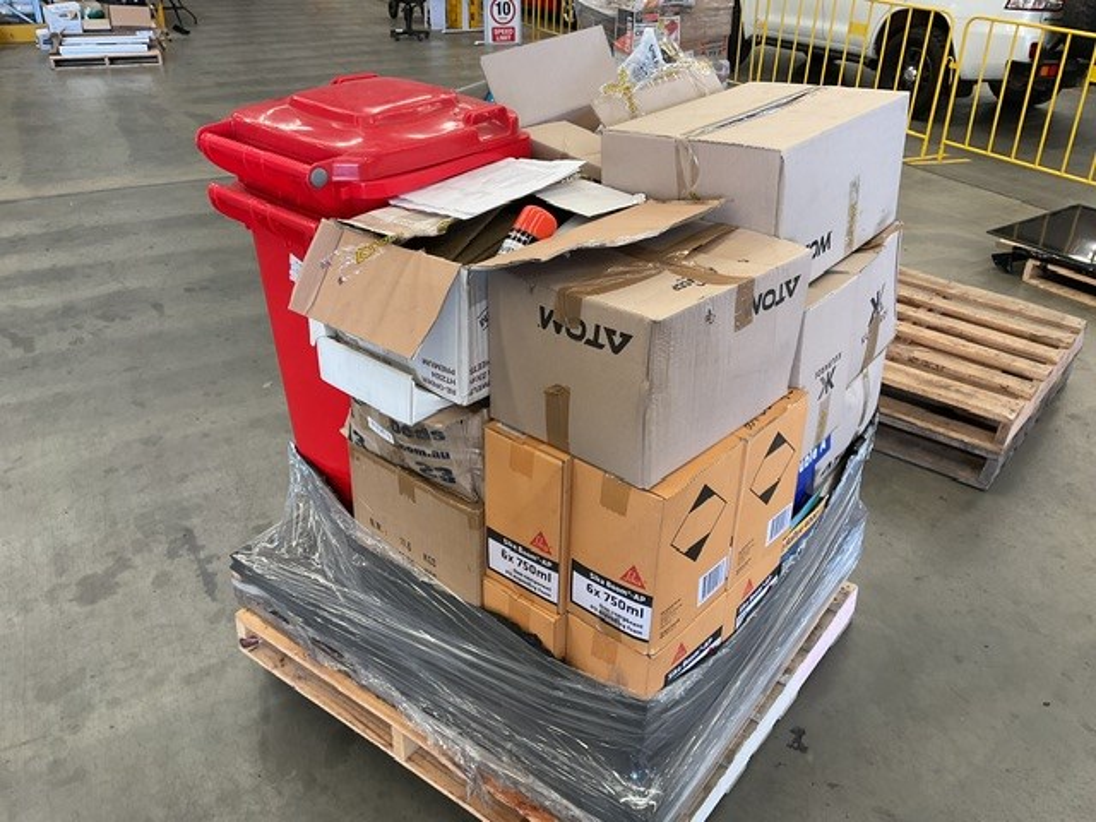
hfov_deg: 61.7
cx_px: 548
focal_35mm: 29
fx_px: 918
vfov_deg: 48.2
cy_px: 411
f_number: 1.8
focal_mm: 3
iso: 40
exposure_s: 1/50
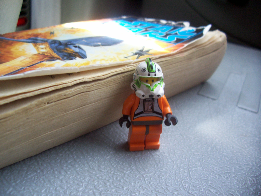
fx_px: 256
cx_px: 130
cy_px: 98
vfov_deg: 41.8
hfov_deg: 54.0
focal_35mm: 34
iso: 80
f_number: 2.7
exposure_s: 1/36.6
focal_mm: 5.6
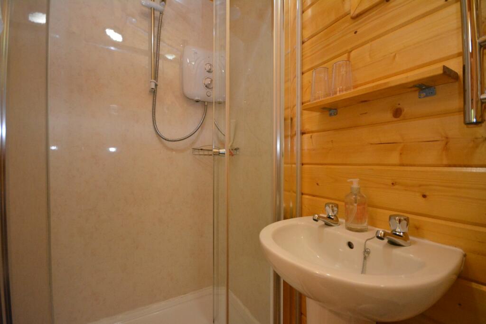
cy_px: 162
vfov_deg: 77.3
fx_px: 203
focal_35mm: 15
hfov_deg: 100.4
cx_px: 243
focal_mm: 10
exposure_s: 1/60
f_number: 4
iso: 2800
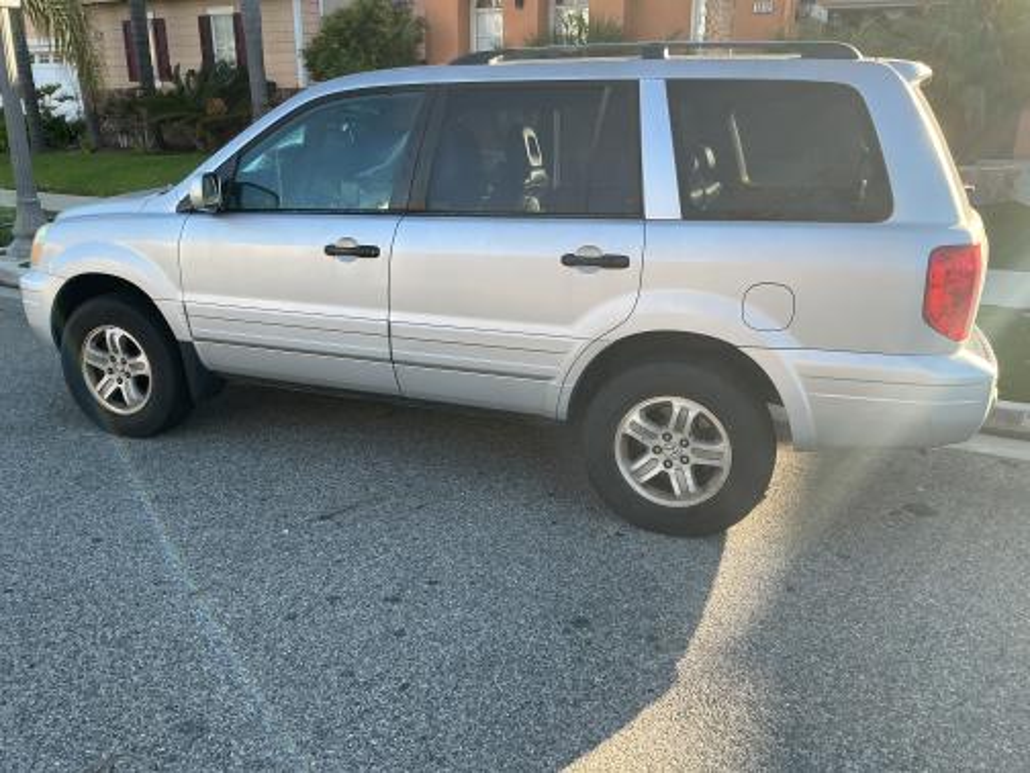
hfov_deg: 61.7
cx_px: 515
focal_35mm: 29
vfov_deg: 48.2
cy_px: 386
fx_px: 863
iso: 25
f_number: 1.8
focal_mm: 3
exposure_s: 1/335
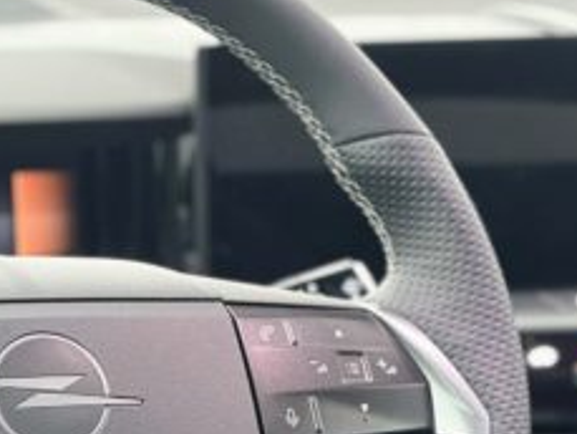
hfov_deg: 14.3
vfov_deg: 10.8
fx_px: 2268
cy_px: 406
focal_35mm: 136
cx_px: 40
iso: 250
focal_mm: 5.96
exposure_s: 1/40
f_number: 1.6
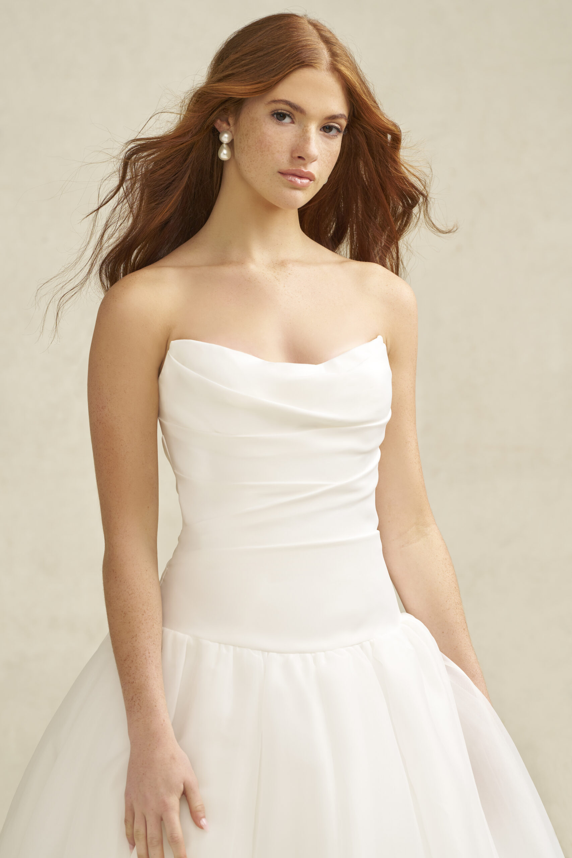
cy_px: 429
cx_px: 286
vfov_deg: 10.3
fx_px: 4766
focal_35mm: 200
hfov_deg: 6.9
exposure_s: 1/125
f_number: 5.6
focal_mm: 200
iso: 400
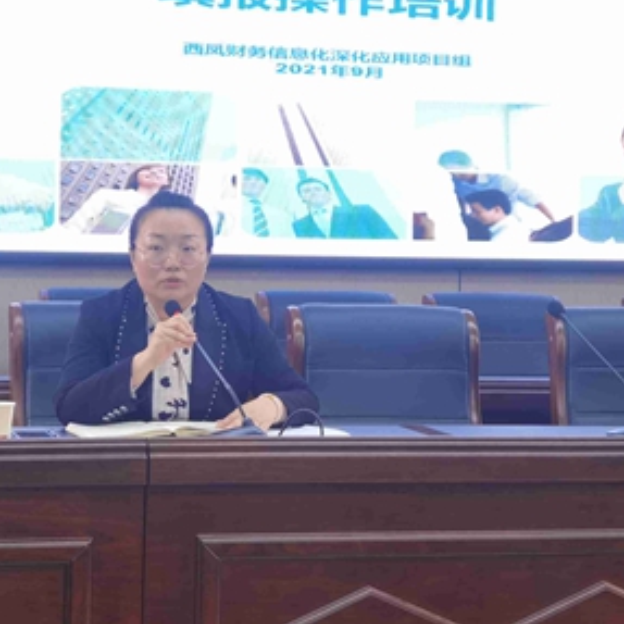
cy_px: 217
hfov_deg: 18.9
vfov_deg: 18.8
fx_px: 1876
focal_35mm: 92
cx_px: 263
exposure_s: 1/100
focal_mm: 6.71
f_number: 1.9
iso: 125
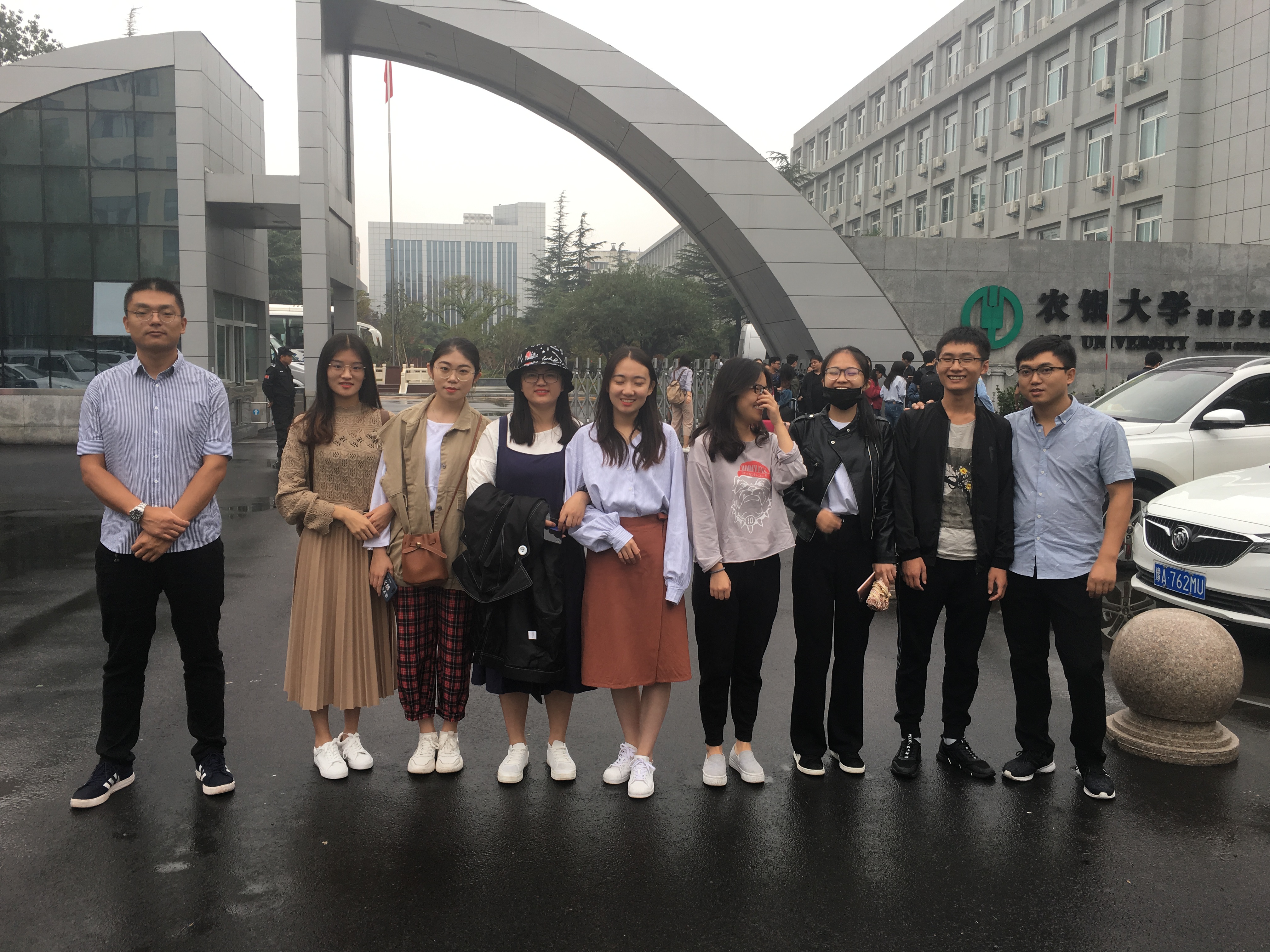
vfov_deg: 48.2
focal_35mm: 29
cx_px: 635
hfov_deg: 61.7
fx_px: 1064
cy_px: 476
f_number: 2.2
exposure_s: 1/125
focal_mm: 4.15
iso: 25
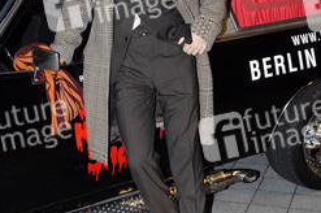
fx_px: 695
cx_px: 148
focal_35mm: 78
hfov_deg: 26.0
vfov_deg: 17.4
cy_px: 66
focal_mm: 32
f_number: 5.6
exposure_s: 1/80
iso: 800
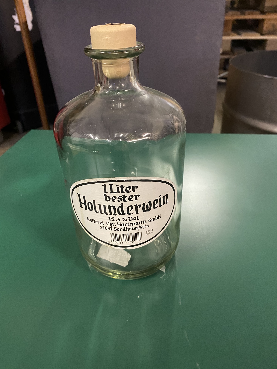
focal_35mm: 27
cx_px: 136
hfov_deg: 51.4
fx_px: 288
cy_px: 180
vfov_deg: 65.3
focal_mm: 4.25
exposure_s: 1/25
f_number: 1.8
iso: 500
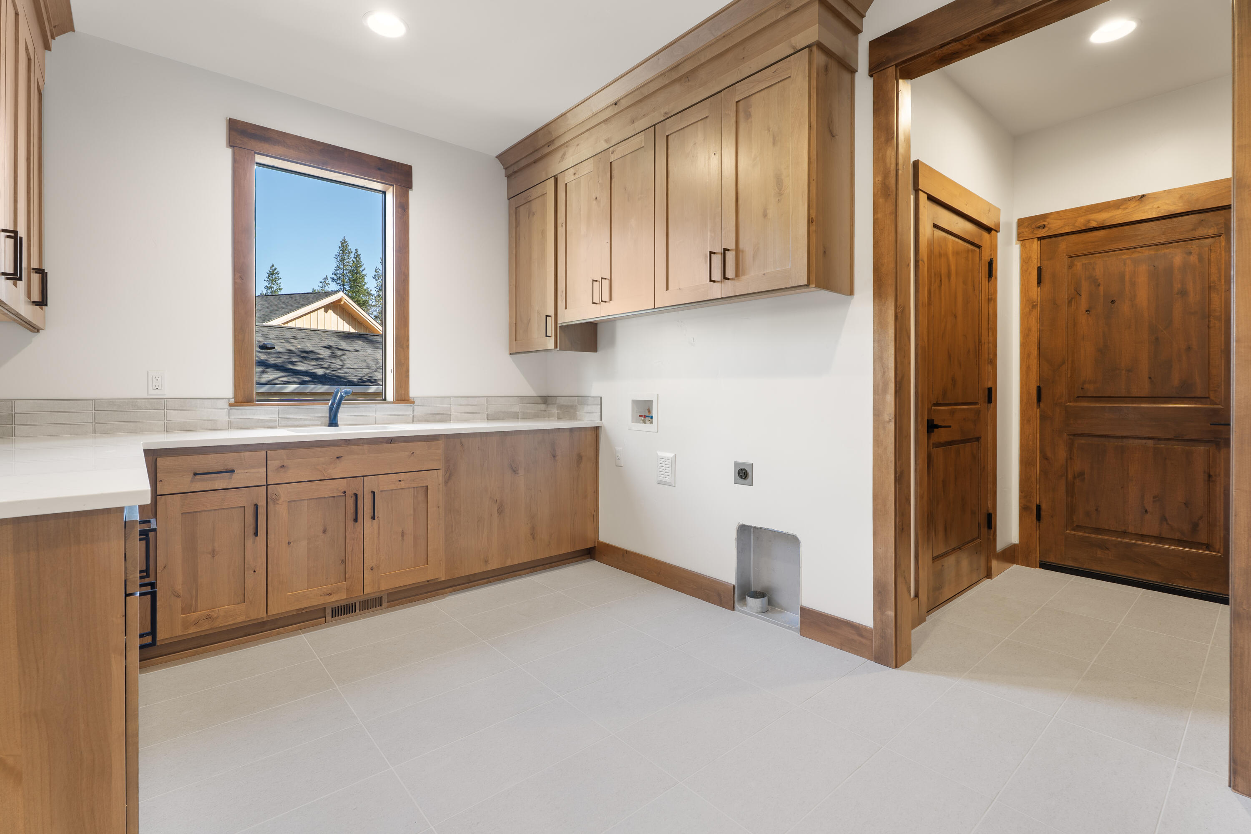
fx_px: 556
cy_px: 417
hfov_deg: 96.7
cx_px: 626
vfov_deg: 73.7
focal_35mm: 16
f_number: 7.1
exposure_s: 1/2.5
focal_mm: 16
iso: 100
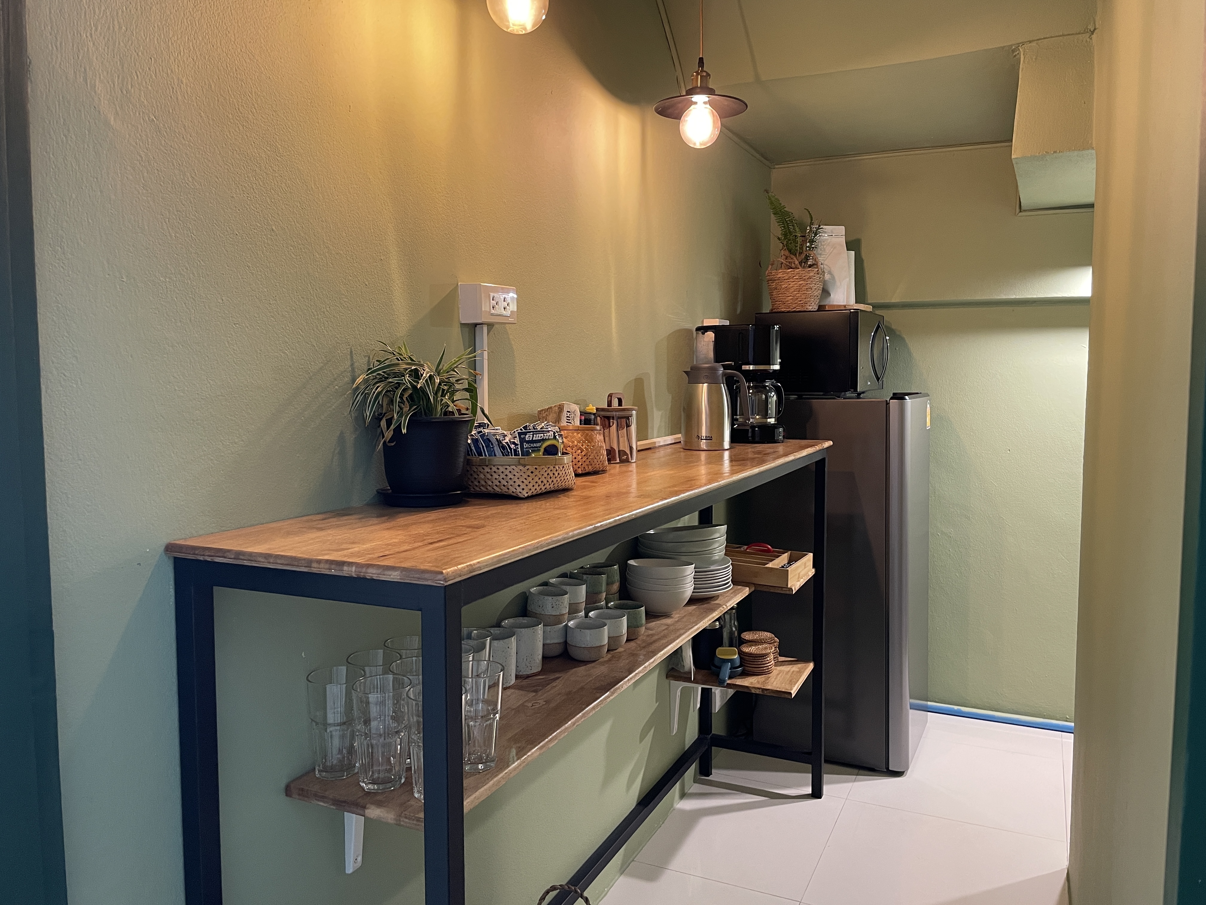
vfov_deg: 53.1
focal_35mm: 26
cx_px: 603
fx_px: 906
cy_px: 452
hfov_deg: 67.3
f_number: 1.6
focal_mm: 4.2
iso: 200
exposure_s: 1/50
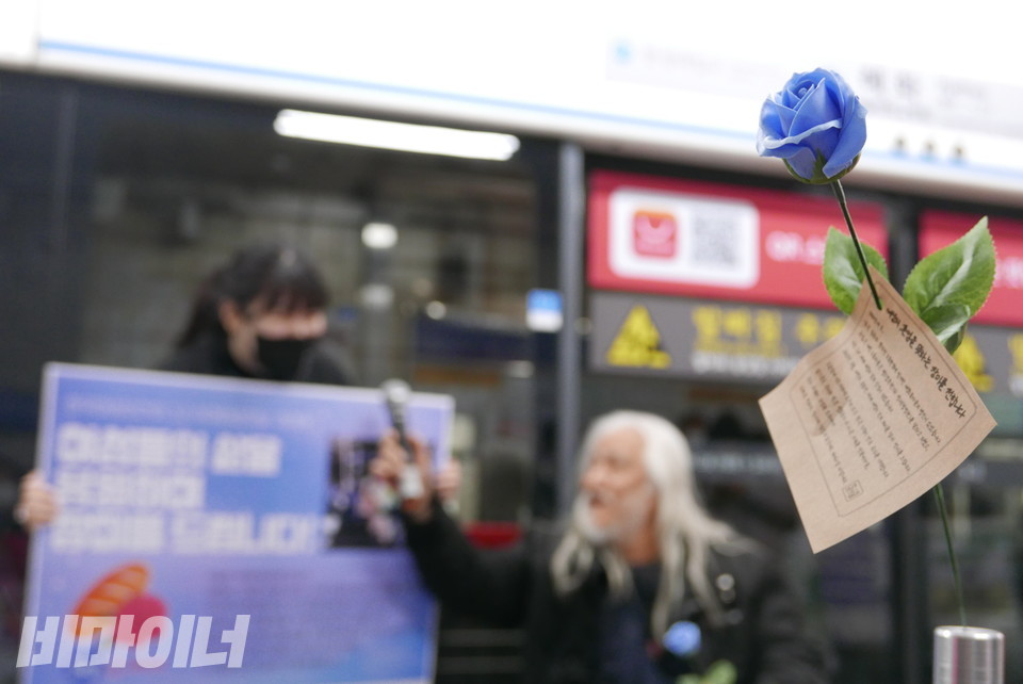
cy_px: 342
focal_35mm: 44
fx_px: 1251
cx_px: 512
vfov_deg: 30.6
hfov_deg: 44.5
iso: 1000
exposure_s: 1/100
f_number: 2.6
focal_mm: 19.9
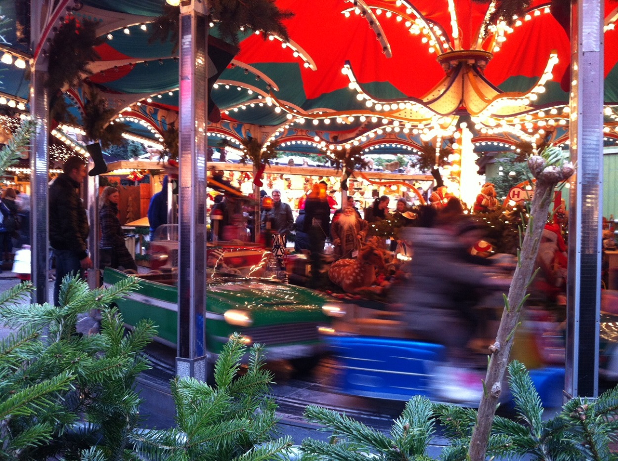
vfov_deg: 40.6
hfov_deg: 52.7
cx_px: 309
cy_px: 230
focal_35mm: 35
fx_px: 624
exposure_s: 1/15
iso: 125
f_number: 2.8
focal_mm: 3.85
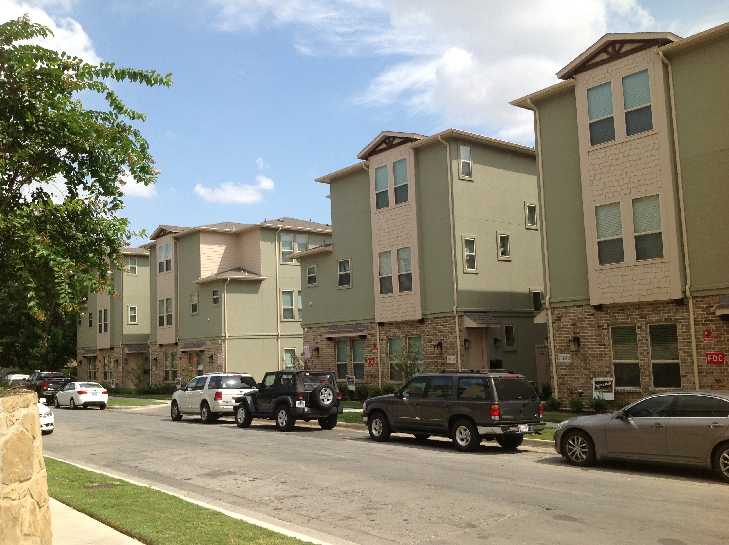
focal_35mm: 35
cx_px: 364
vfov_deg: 40.6
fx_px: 736
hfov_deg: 52.7
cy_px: 272
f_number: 2.4
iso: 50
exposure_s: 1/1681
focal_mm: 4.28
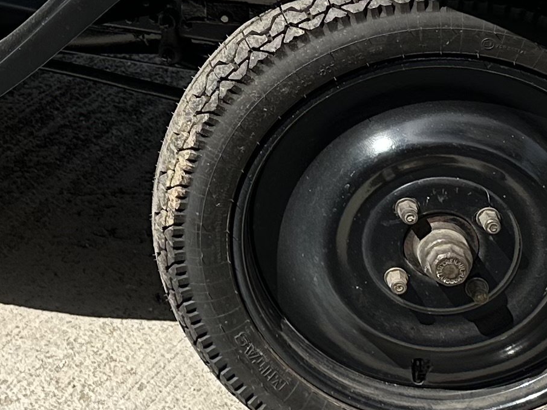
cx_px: -175
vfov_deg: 12.8
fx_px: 1691
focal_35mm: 107
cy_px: -291
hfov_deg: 17.2
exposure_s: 1/3472
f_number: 1.78
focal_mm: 6.86
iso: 80
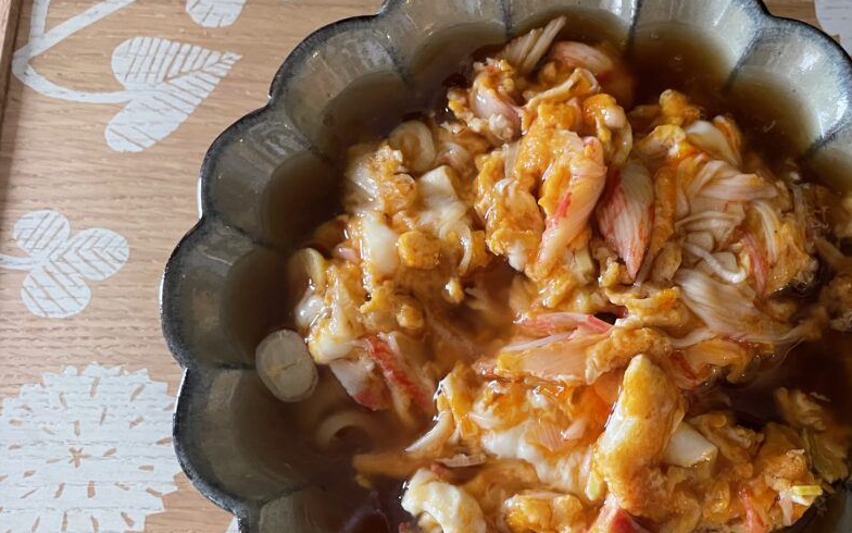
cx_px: 554
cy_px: 334
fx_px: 836
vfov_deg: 35.1
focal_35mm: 36
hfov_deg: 53.2
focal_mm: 4.2
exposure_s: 1/33
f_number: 1.6
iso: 640
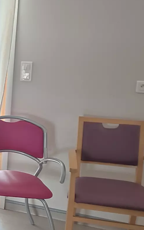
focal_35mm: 62
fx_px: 390
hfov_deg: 17.2
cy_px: 108
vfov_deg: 33.0
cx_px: -113
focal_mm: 5.89
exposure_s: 1/33
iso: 736
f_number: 1.89
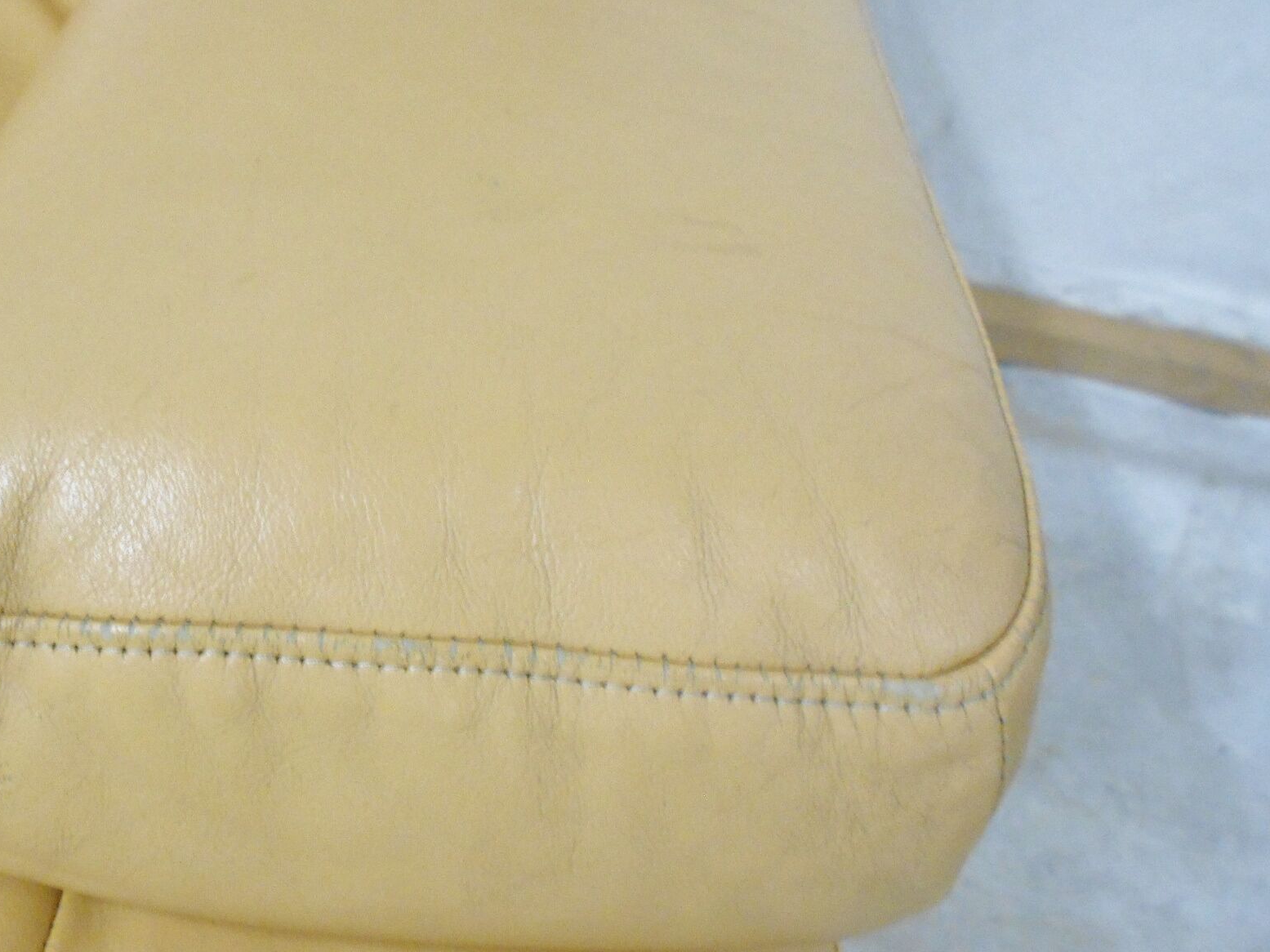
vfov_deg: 37.6
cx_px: 369
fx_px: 1394
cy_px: 563
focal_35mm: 38
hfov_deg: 47.7
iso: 400
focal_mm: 4.6
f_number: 3.2
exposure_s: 1/20
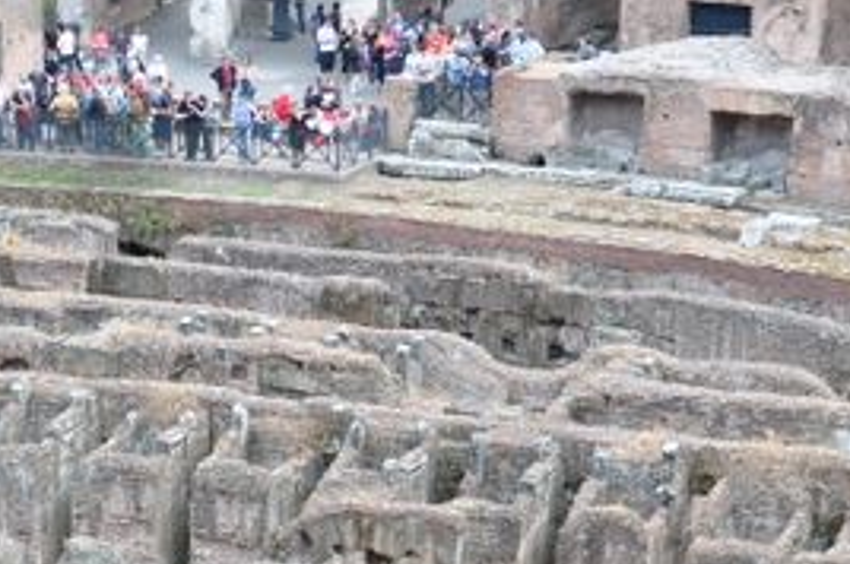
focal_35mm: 126
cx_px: 121
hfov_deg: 16.1
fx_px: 2971
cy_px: 665
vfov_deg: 10.7
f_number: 8
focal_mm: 22
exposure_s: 1/60
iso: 320
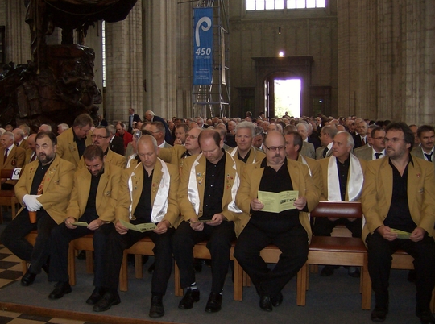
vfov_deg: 35.8
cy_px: 145
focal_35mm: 40
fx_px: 501
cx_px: 197
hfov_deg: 46.9
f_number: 2.8
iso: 200
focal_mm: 6
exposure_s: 1/60
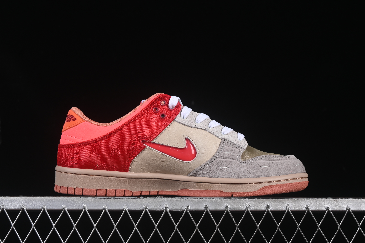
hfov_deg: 27.0
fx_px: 760
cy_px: 122
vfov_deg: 18.2
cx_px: 182
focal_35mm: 75
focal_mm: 50
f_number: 8
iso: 160
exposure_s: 1/80
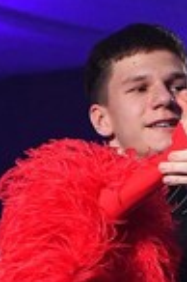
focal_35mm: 274
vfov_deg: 7.3
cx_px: 38
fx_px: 2140
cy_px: 549
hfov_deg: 5.0
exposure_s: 1/320
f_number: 5
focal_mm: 50
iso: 1600
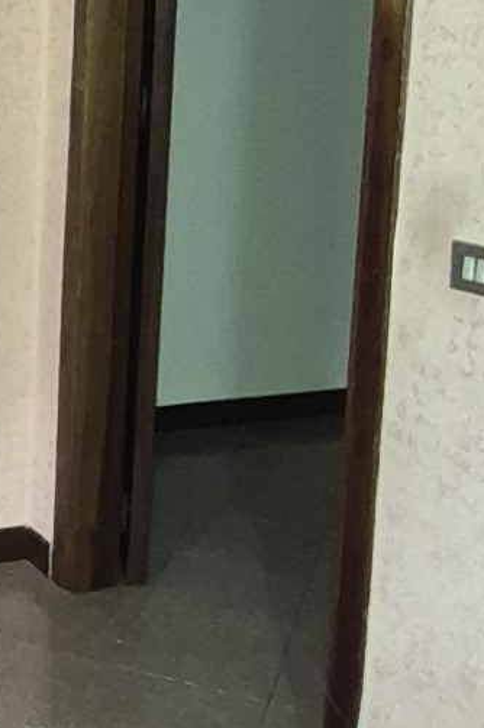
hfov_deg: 17.2
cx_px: -300
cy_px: 174
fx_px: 1393
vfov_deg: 28.8
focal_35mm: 69
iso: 640
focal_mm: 1.74
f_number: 2.2
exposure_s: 1/24
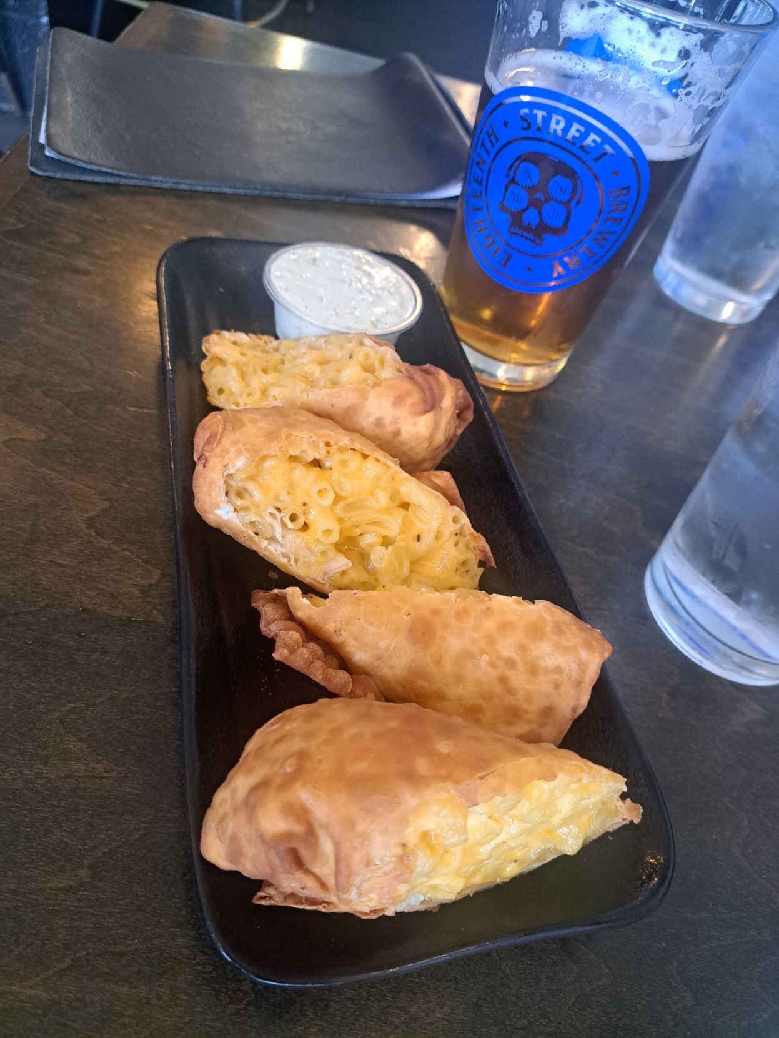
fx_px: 720
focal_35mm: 24
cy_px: 519
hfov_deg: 56.8
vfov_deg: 71.6
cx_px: 390
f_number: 1.8
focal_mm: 5.23
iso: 320
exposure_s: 1/60
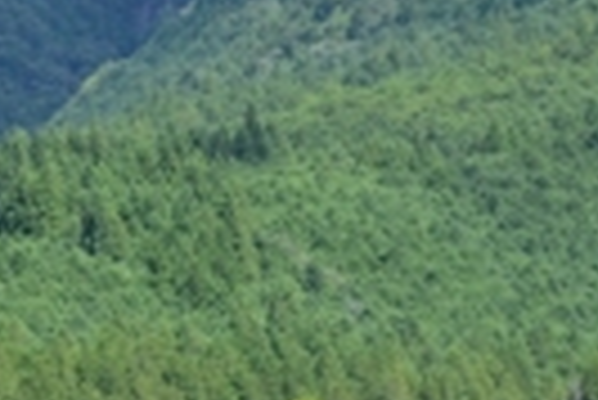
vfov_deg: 6.7
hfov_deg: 9.9
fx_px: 3376
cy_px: 463
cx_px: -175
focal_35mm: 203
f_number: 5
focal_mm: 40
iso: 110
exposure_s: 1/400
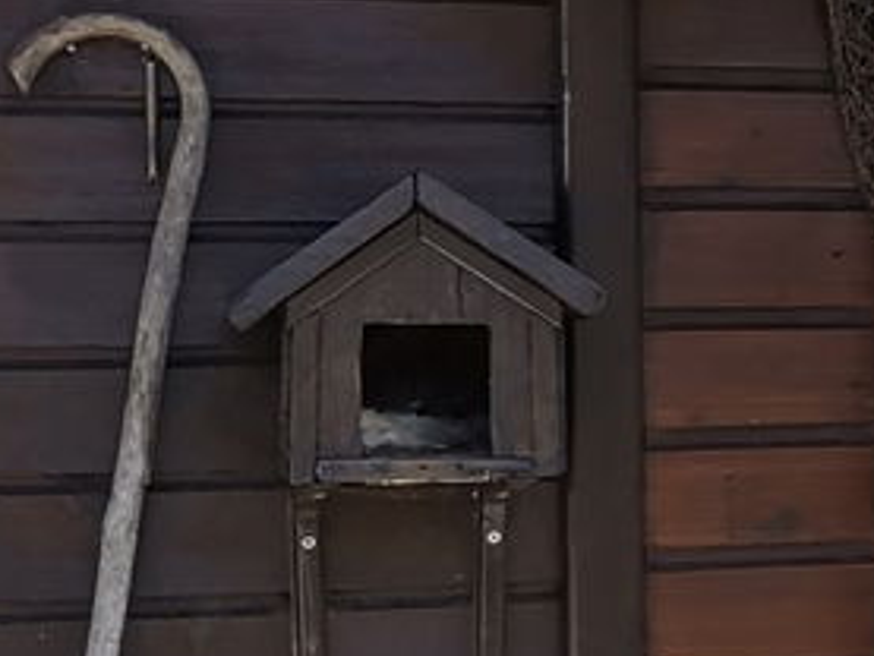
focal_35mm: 156
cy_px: 319
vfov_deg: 9.5
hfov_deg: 10.5
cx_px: 2234
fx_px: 3940
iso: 50
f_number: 1.8
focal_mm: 4.75
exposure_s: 1/1934
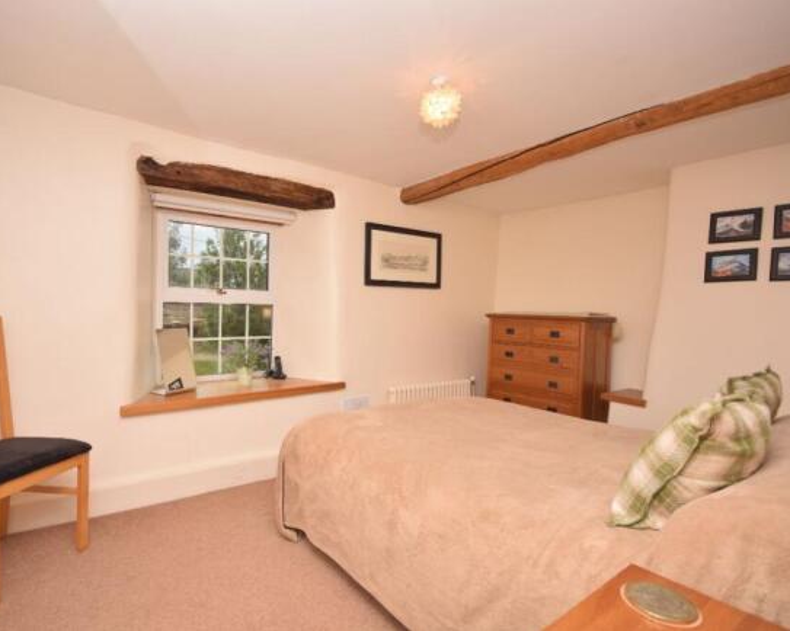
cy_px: 315
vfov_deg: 76.9
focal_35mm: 17
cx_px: 347
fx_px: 397
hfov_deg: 89.2
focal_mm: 10
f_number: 4
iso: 100
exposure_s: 1/60
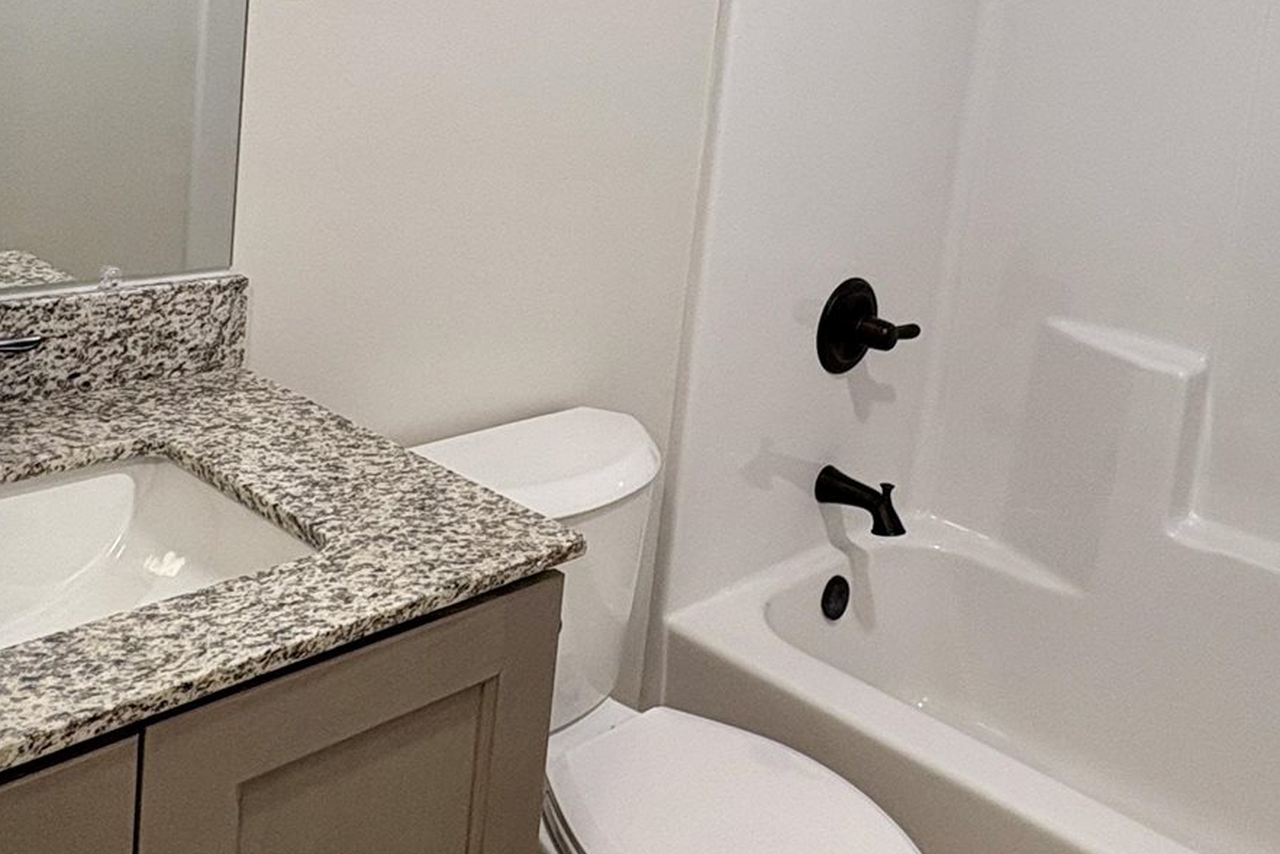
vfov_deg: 33.9
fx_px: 1351
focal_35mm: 38
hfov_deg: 50.7
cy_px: 157
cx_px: 655
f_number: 2.2
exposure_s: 1/60
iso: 160
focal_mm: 2.22
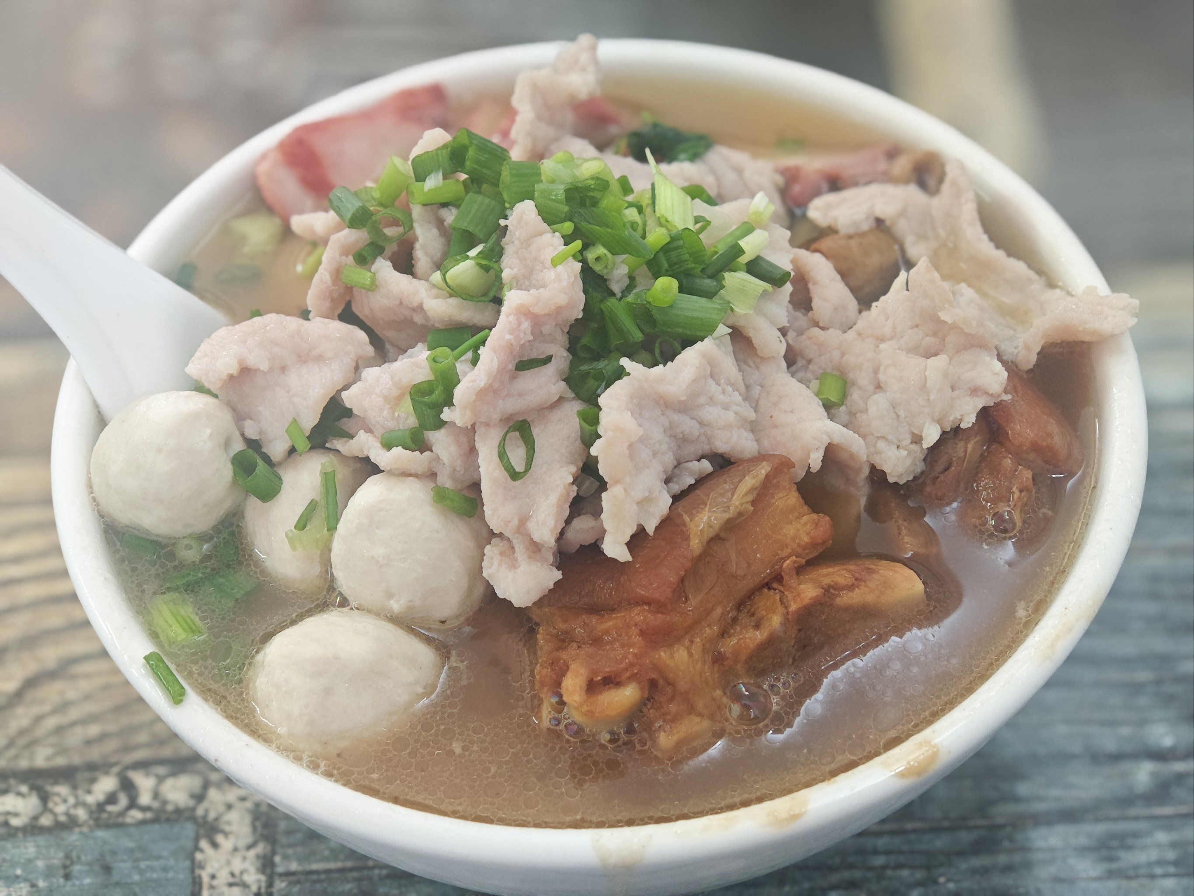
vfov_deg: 24.4
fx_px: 2069
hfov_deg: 32.2
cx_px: 597
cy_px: 448
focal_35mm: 60
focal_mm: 9
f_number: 2
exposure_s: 1/50
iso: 1000
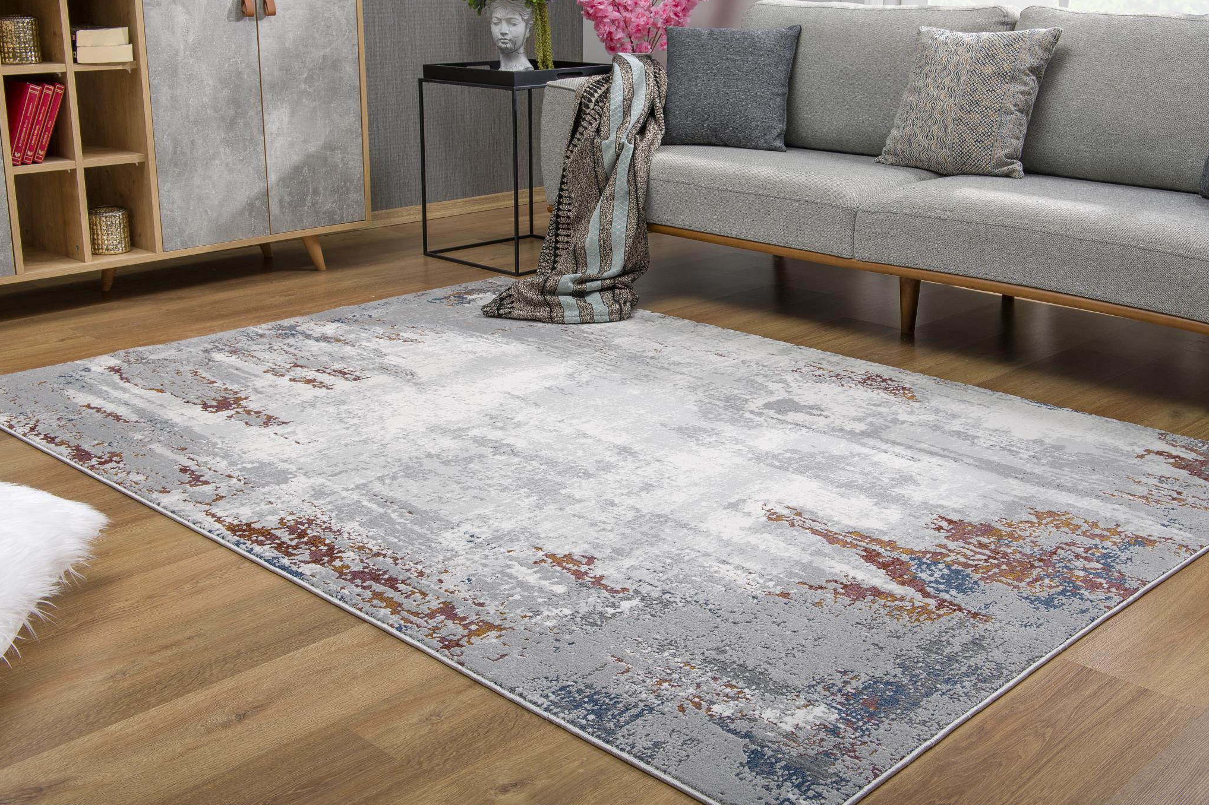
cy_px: 329
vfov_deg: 31.1
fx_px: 1444
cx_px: 665
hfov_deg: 45.4
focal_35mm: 43
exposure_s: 1/250
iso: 100
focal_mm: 35
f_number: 11
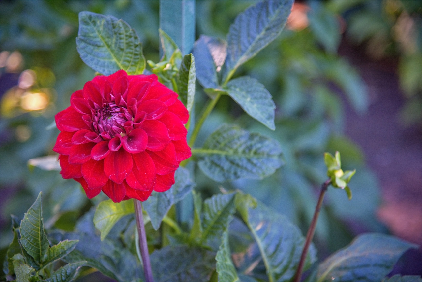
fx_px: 1407
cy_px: 141
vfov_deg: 11.4
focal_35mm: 120
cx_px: 211
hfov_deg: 17.1
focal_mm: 120
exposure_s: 1/250
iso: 1400
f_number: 4
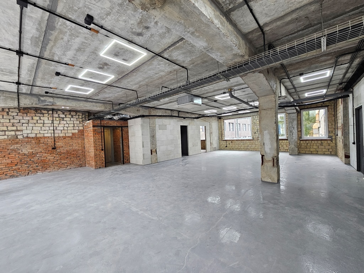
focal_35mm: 13
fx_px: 137
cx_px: 182
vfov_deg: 89.9
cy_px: 136
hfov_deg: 106.2
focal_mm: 2.2
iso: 125
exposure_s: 1/70.8
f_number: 2.2
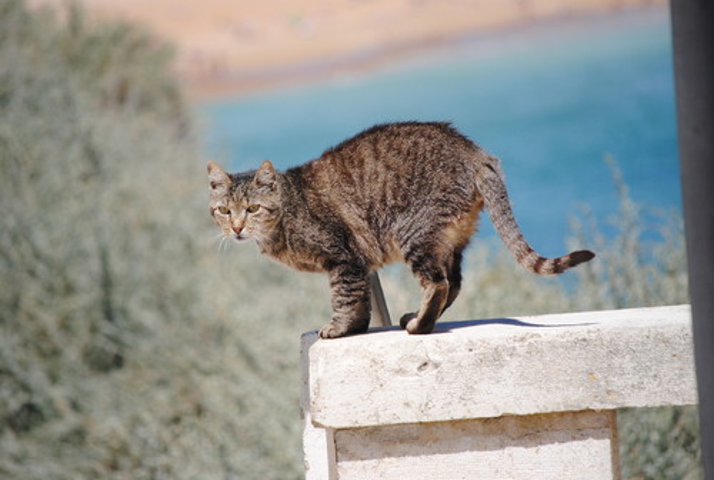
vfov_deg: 4.6
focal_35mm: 300
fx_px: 5964
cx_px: 357
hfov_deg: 6.9
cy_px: 240
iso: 200
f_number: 5.6
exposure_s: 1/1000
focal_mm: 200
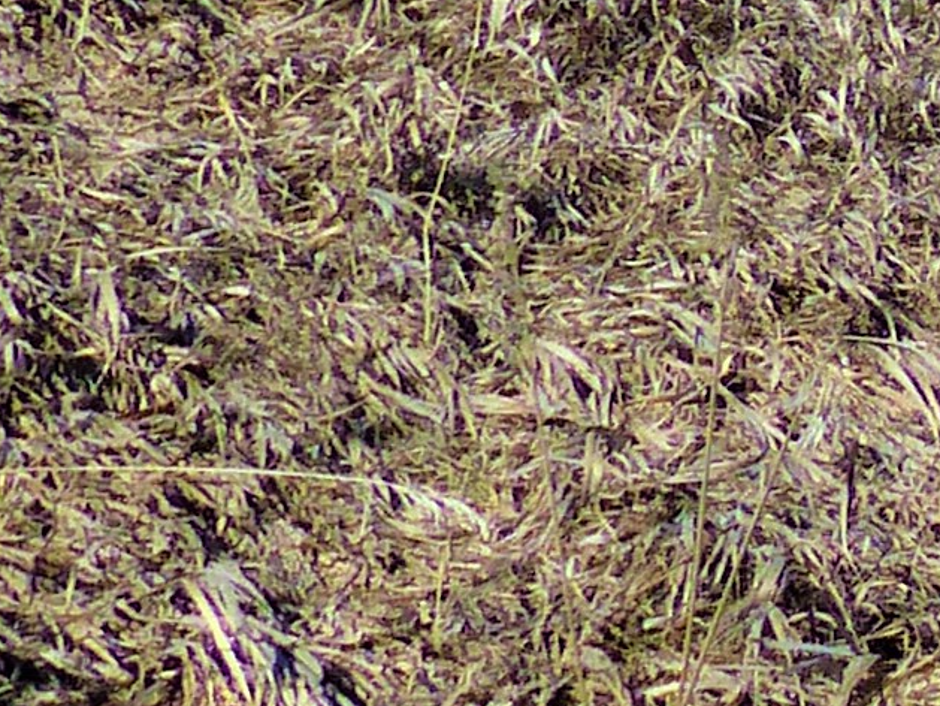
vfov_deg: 9.0
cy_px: -452
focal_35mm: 159
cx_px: 2784
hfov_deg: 9.7
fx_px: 4318
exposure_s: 1/1300
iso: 100
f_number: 4
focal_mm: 4.5
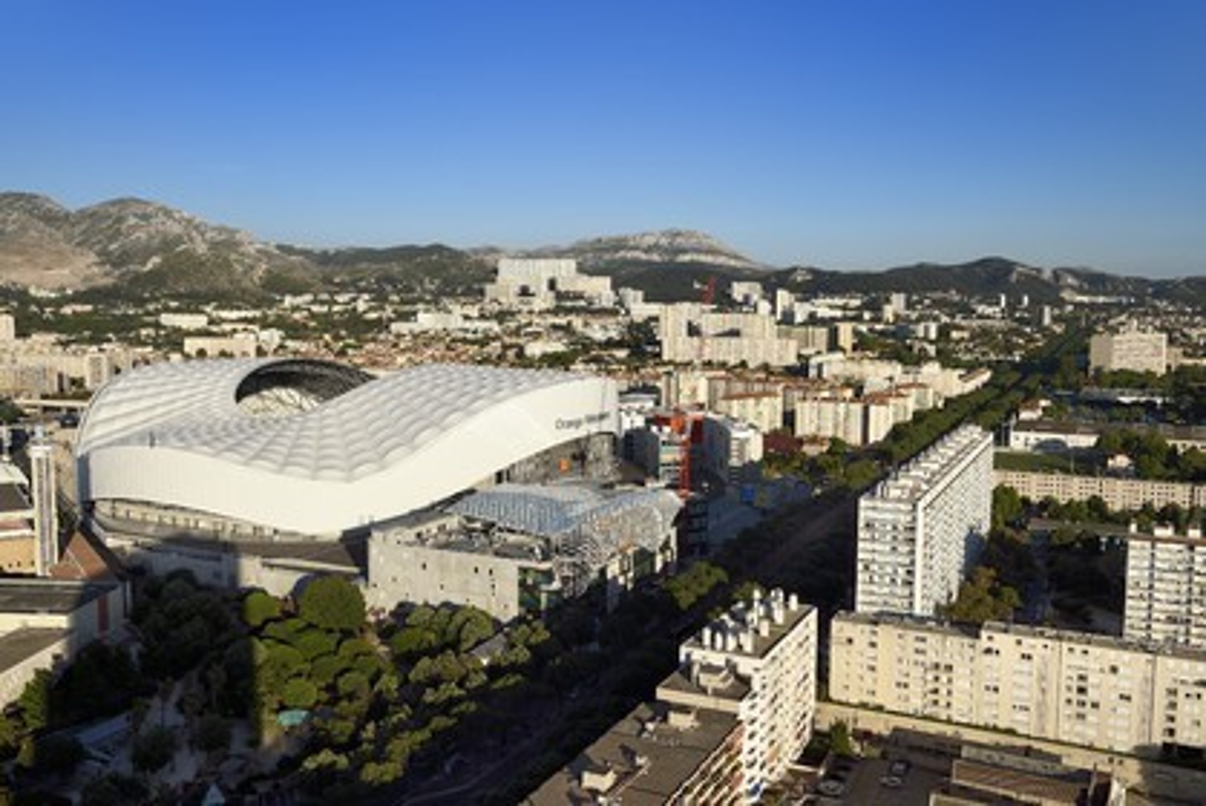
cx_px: 603
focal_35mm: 32
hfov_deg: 58.7
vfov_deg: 41.2
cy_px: 403
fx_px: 1073
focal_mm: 32
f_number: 13
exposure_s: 1/320
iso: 200
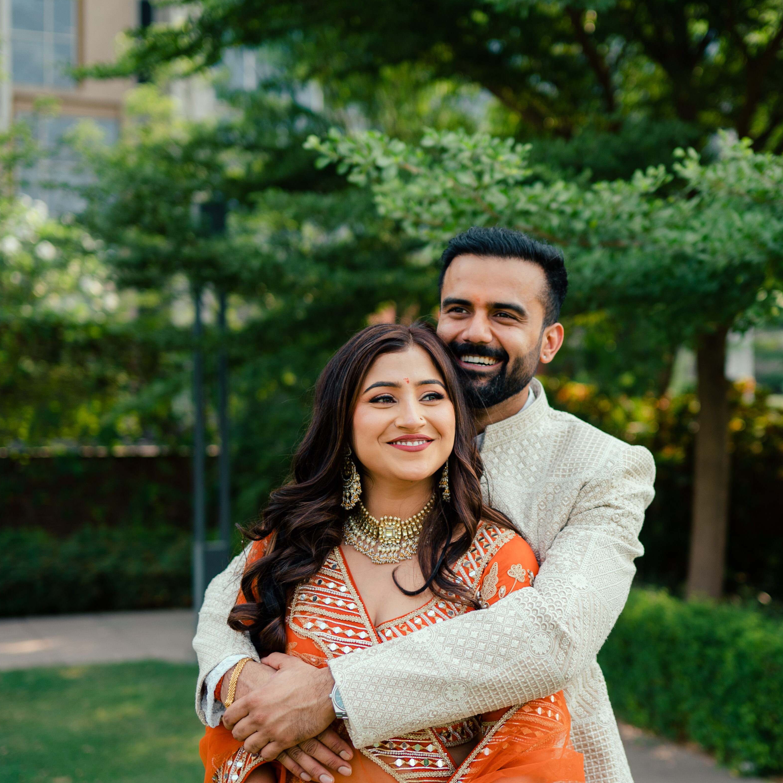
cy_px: 435
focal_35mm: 57
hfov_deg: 30.0
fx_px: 1459
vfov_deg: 30.0
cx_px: 477
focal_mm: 35
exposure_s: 1/640
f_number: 2
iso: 50
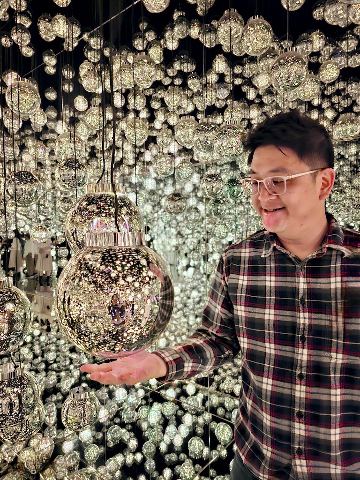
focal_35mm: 23
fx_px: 319
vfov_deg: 73.9
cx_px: 180
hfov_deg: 58.9
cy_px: 240
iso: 1600
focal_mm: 6.3
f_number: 1.7
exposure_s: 1/15
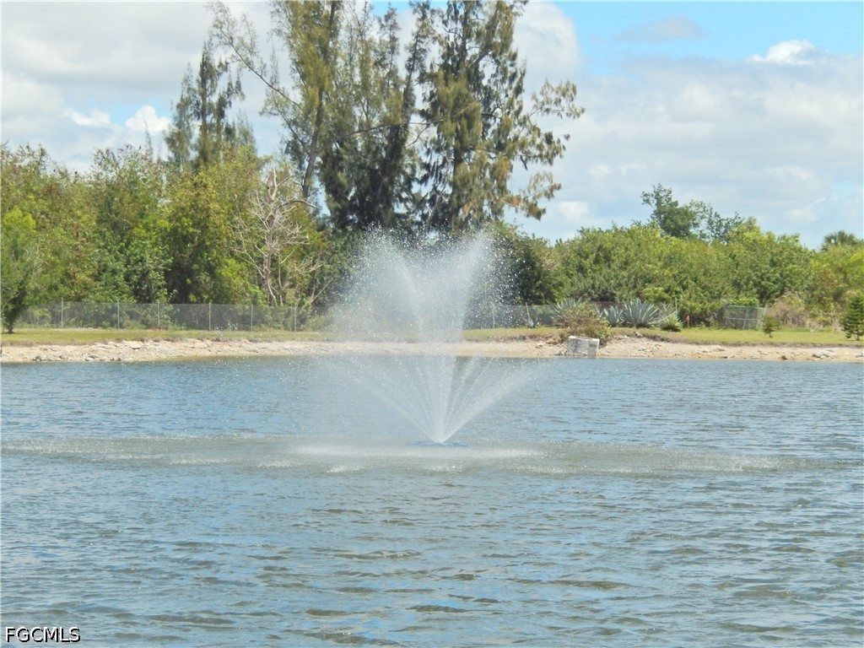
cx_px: 432
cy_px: 324
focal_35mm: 117
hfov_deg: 16.8
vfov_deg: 12.7
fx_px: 2920
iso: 125
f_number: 5.5
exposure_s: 1/640
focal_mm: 21
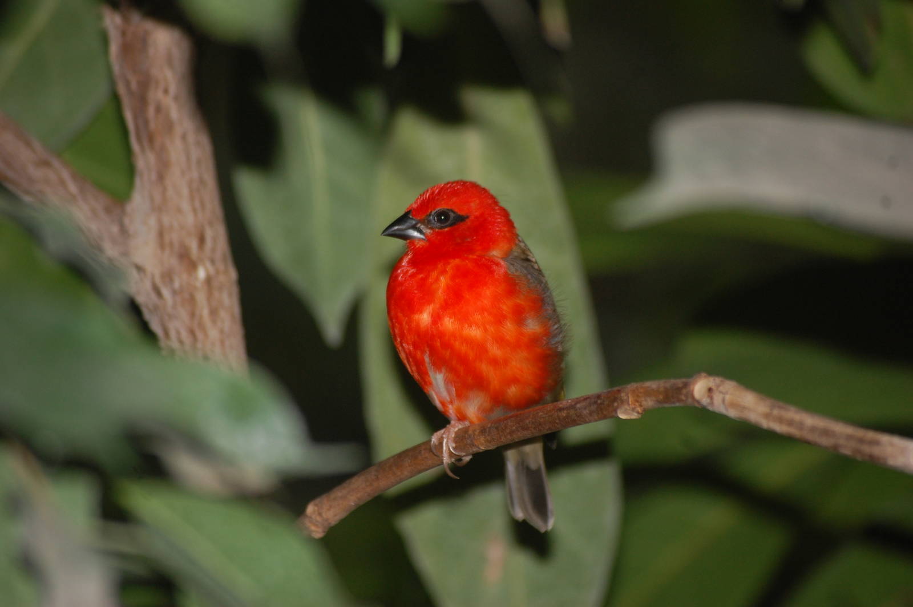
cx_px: 456
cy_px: 304
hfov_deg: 6.9
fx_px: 7602
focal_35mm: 300
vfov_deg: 4.6
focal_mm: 200
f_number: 5.6
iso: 400
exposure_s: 1/60
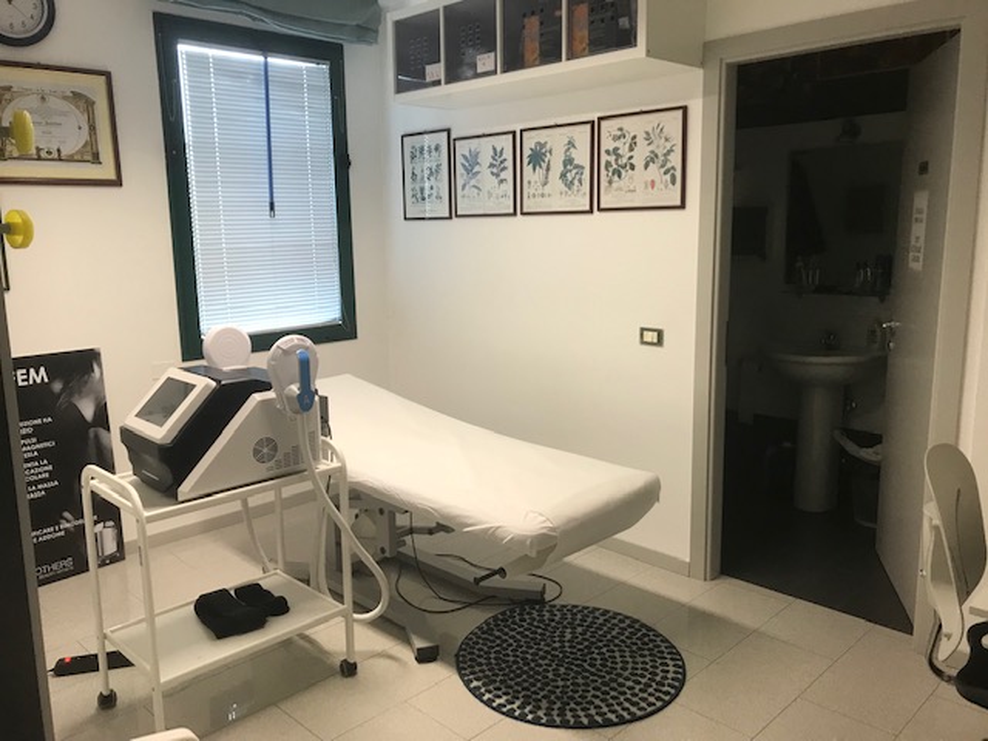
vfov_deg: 49.7
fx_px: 799
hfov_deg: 63.4
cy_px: 370
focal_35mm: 28
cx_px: 494
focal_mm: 3.99
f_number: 1.8
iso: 32
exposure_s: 1/33
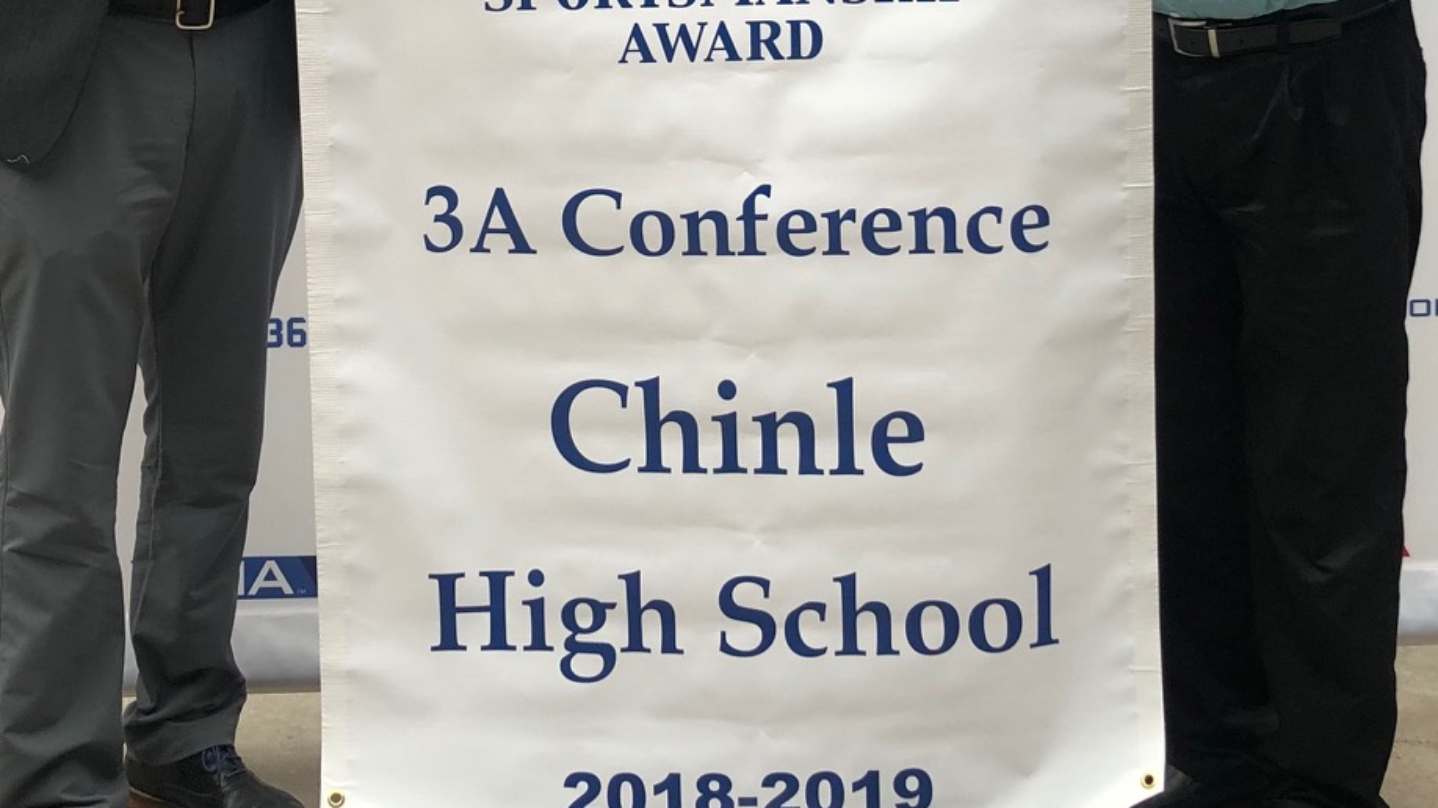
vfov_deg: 17.3
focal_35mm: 67
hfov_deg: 31.4
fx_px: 2554
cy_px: -116
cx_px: 789
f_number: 1.8
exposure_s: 1/120
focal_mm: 3.99
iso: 32
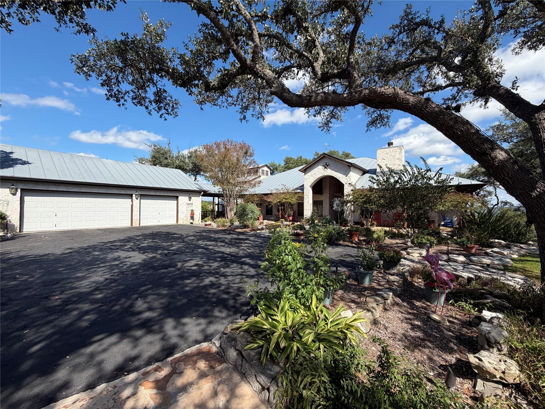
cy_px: 204
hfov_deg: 102.1
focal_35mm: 14
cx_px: 272
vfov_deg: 85.7
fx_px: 220
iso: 25
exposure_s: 1/770
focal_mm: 2.22
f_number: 2.2
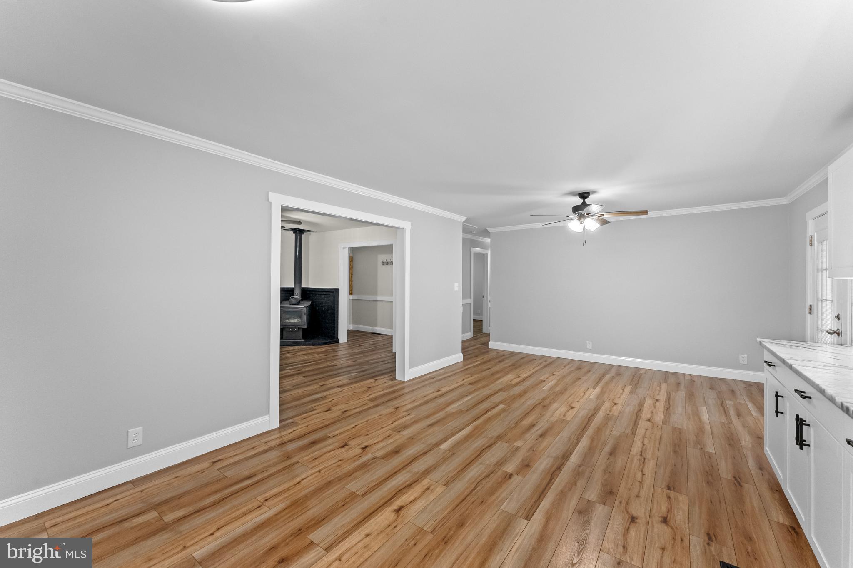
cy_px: 284
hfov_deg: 104.3
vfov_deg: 81.2
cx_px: 426
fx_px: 332
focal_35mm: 14
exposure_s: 1/25
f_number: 9
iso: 4000
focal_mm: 14
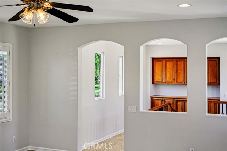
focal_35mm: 50
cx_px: 114
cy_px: 76
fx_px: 315
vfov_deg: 27.0
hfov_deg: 39.6
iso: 250
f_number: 8
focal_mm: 50
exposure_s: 1/100
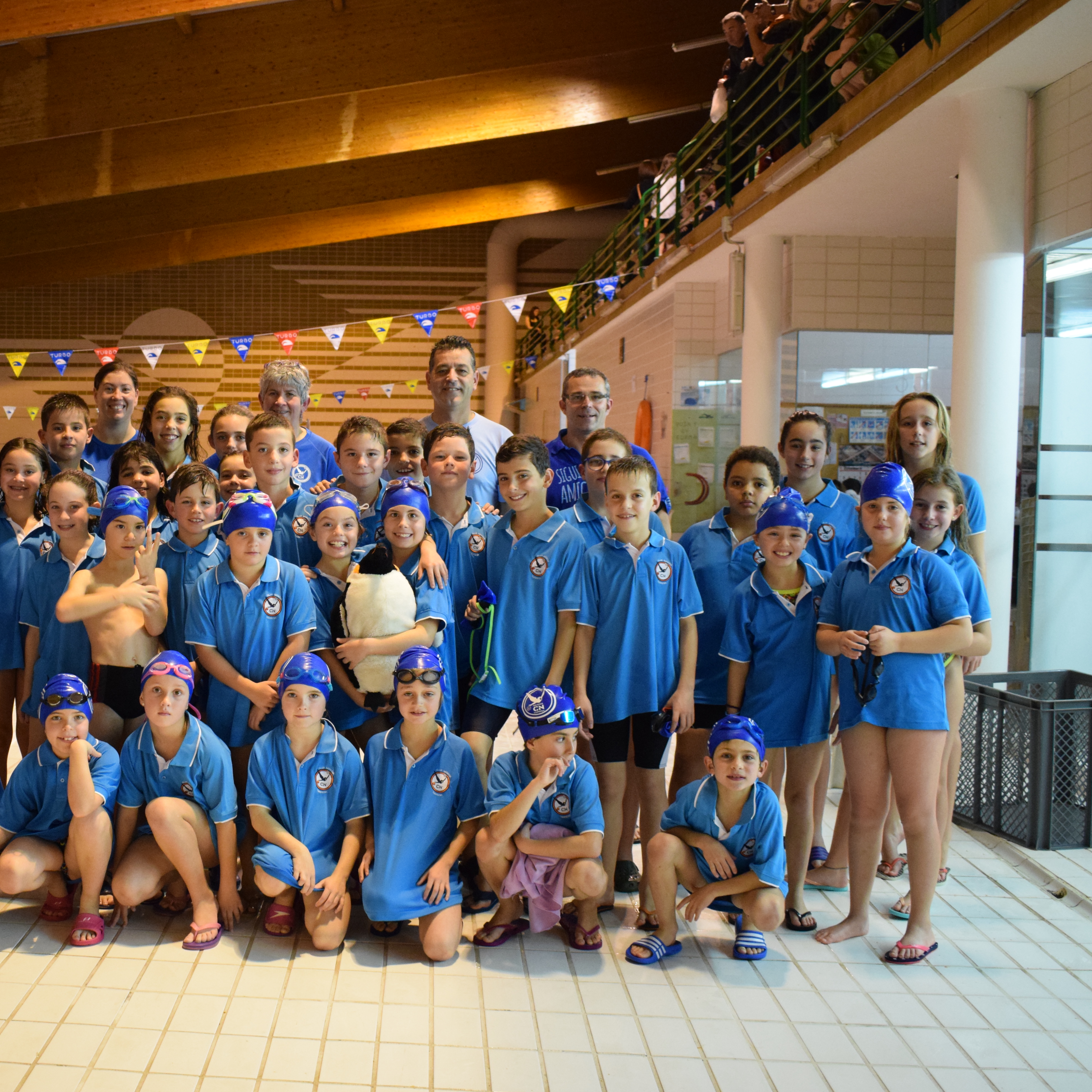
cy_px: 546
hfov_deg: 38.4
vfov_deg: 39.2
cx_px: 303
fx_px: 1535
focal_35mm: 43
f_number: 3.8
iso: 2200
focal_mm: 22
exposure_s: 1/60
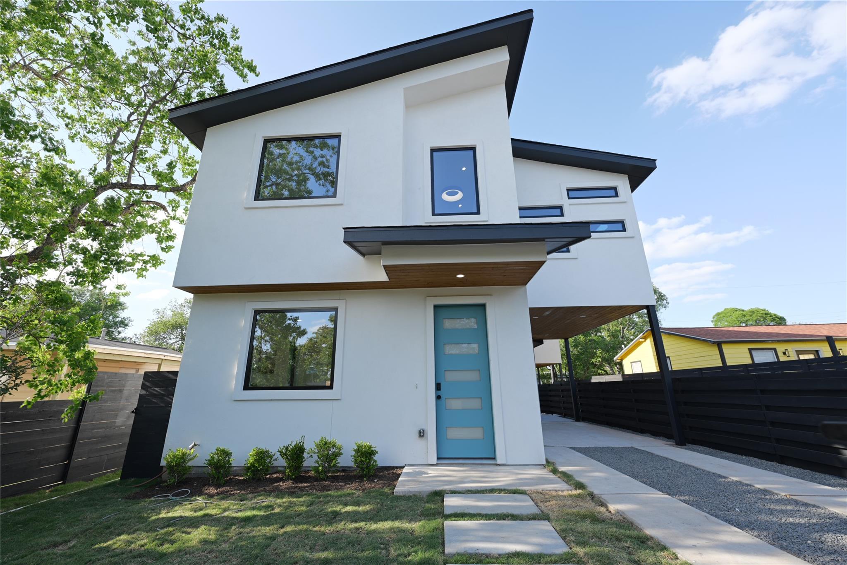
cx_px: 424
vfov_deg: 81.2
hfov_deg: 104.3
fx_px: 329
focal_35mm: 14
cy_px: 282
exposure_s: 1/125
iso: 100
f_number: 5.6
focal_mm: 14
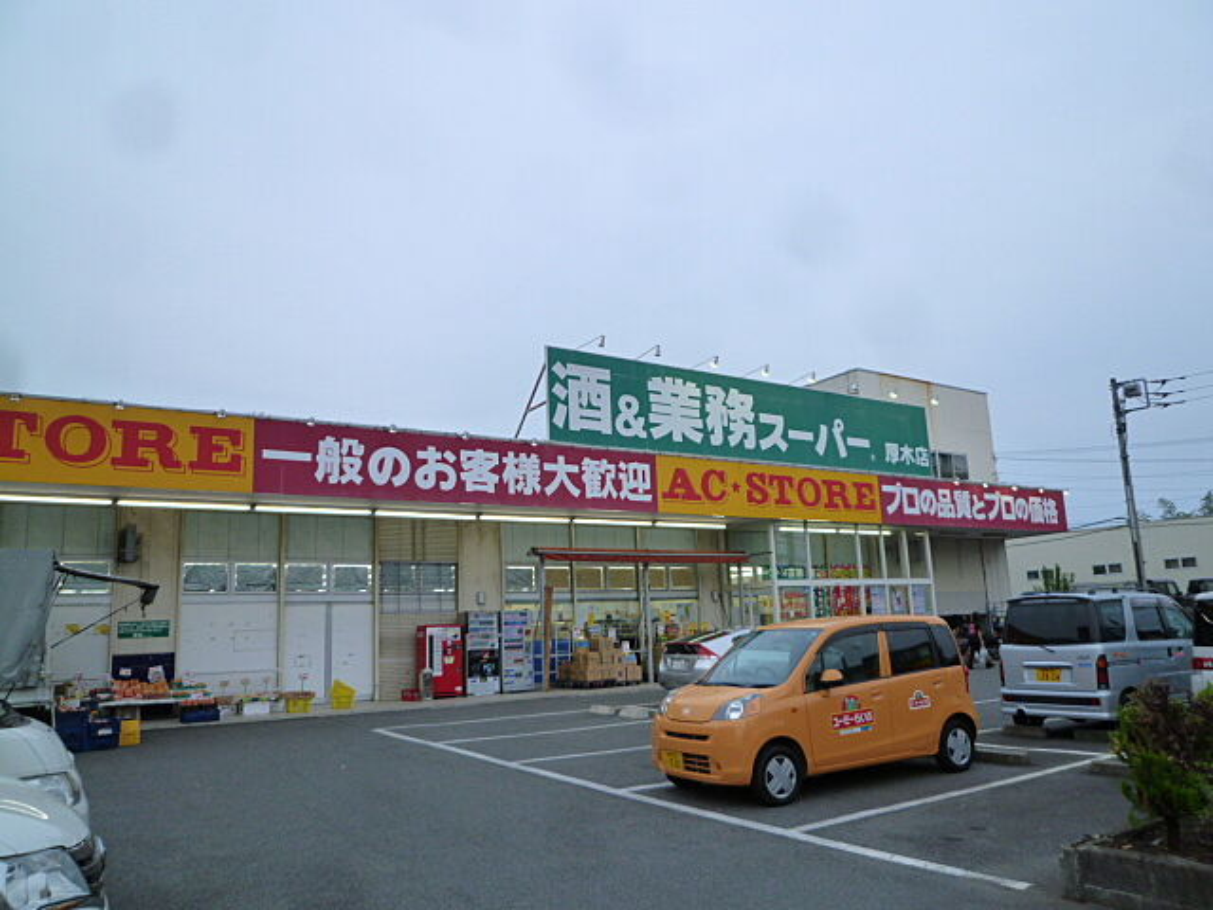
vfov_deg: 54.9
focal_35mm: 25
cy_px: 455
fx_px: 876
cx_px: 606
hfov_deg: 69.4
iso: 125
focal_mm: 4.5
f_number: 2.8
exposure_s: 1/100
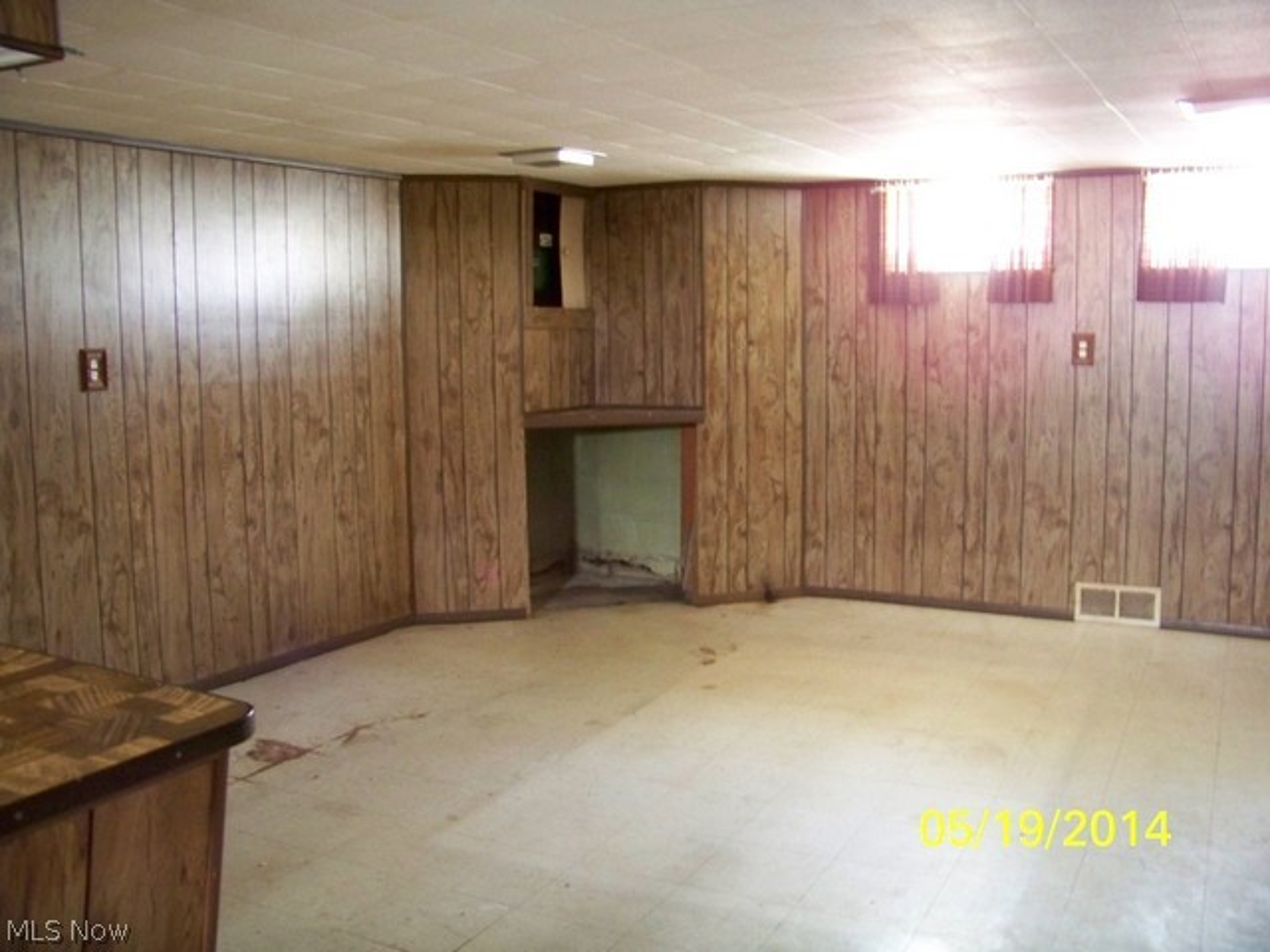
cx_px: 635
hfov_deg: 55.4
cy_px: 476
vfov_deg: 42.9
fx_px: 1211
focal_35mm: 33
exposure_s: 1/2
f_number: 2.8
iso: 400
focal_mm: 5.85
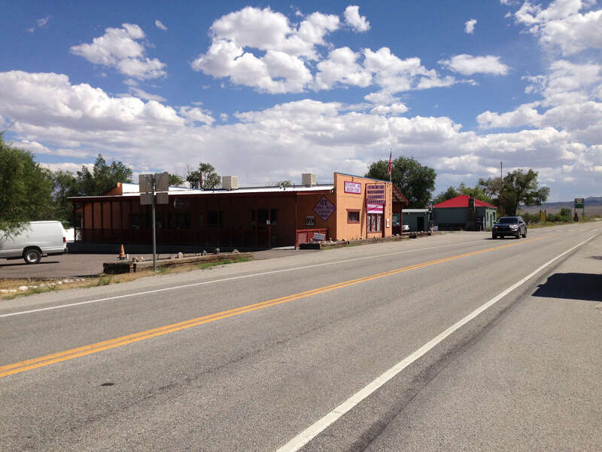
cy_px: 226
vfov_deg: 42.9
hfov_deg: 55.4
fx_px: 574
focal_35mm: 33
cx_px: 301
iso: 50
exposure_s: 1/3012
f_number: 2.4
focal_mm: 4.13
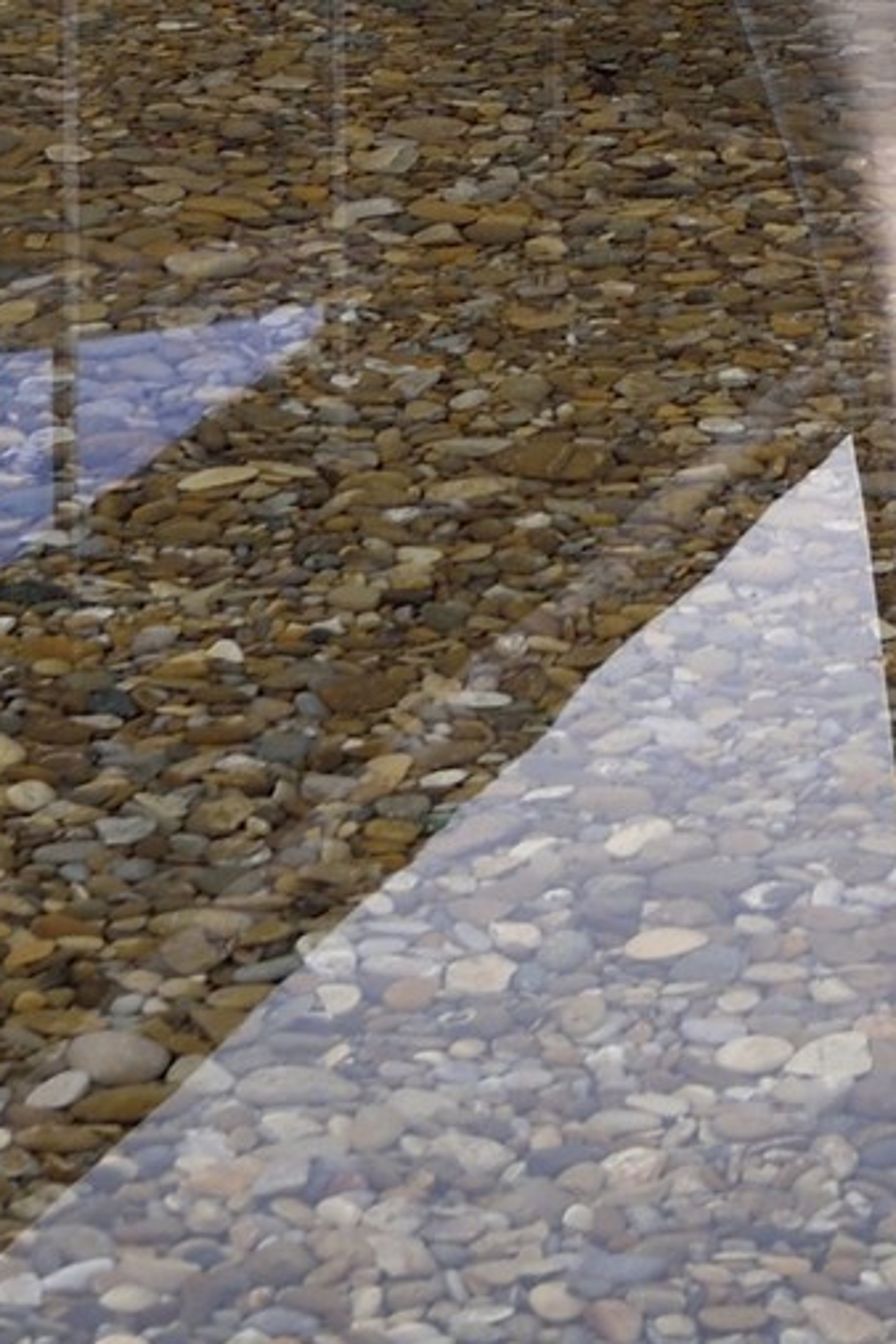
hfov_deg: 8.5
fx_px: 6010
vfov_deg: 11.8
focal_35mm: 161
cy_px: -1104
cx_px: 944
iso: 200
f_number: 5.6
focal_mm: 34
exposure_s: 1/100
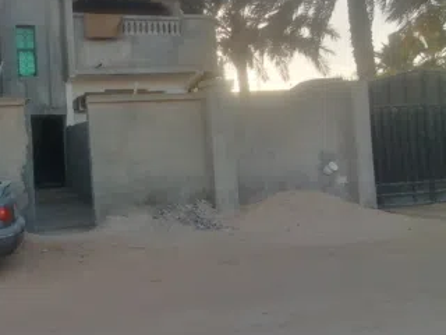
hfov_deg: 48.7
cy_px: 126
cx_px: 95
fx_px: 464
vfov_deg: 39.4
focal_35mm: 36
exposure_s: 1/269
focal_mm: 1.78
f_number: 2.4
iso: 50
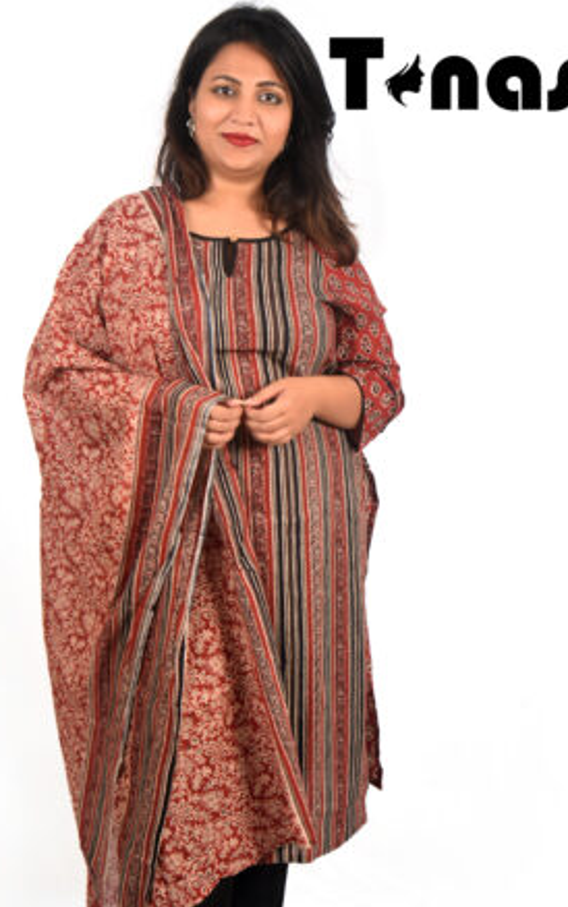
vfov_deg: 37.9
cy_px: 566
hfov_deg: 24.4
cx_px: 238
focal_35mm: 53
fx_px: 1312
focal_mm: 38
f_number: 9
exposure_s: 1/125
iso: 250
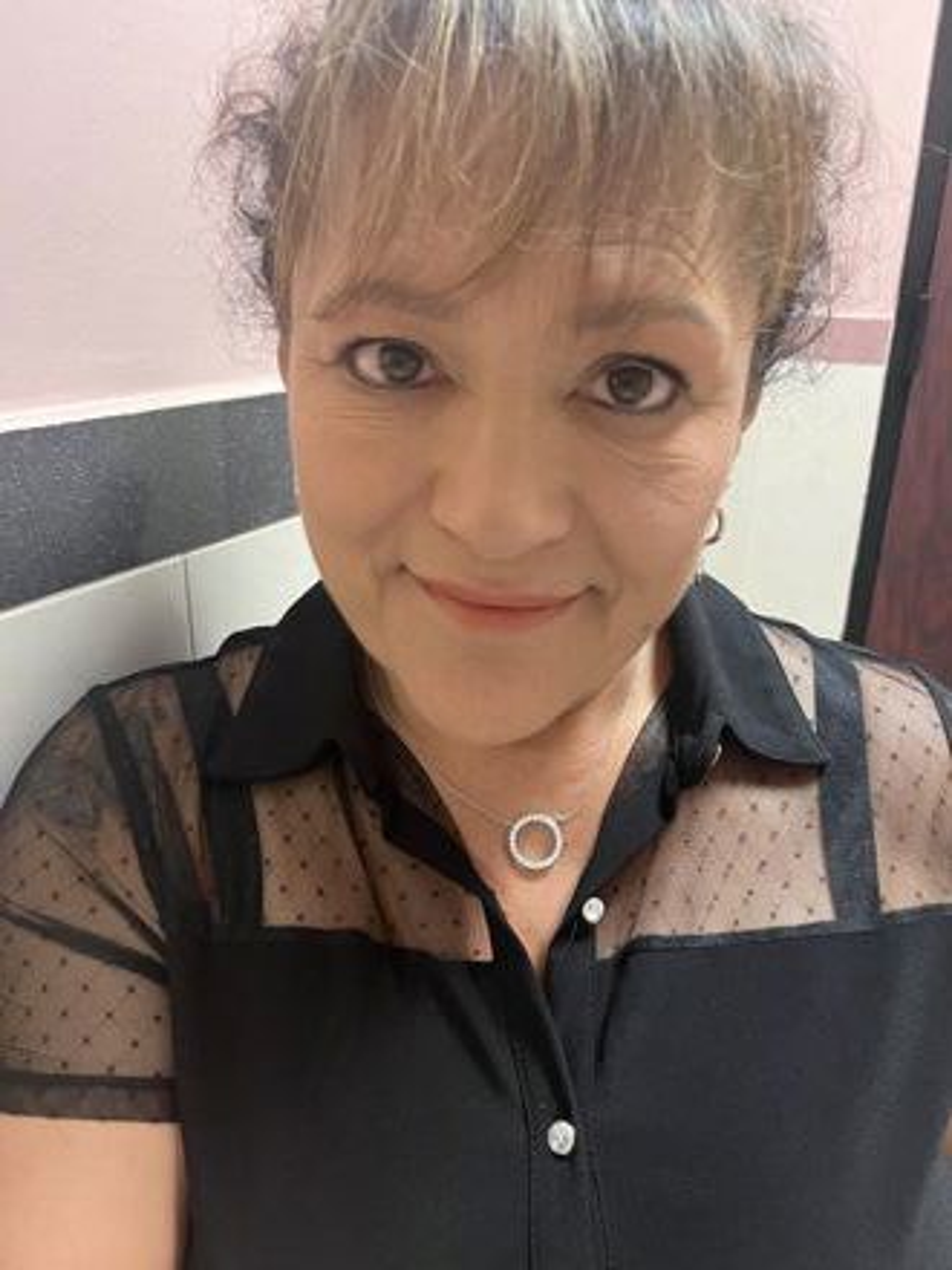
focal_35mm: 26
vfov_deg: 67.3
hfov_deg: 53.1
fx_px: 953
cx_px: 476
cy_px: 635
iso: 640
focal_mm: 5.1
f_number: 1.6
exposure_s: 1/30
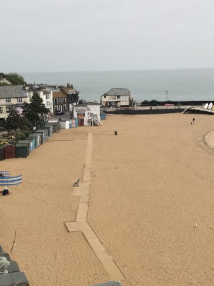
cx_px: 99
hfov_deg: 24.8
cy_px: 163
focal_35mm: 59
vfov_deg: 32.7
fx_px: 487
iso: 20
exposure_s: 1/4367
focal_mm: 3.99
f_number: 1.8
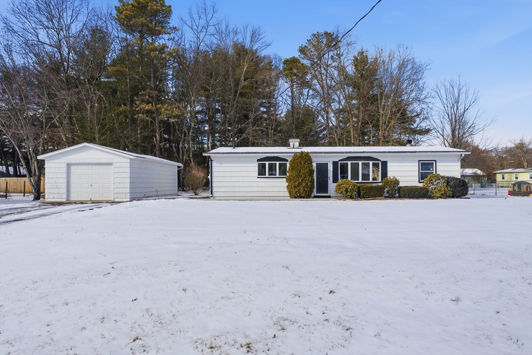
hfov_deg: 73.7
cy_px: 178
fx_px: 355
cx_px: 266
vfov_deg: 53.2
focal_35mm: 24
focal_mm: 24
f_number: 7.1
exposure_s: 1/3200
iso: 100
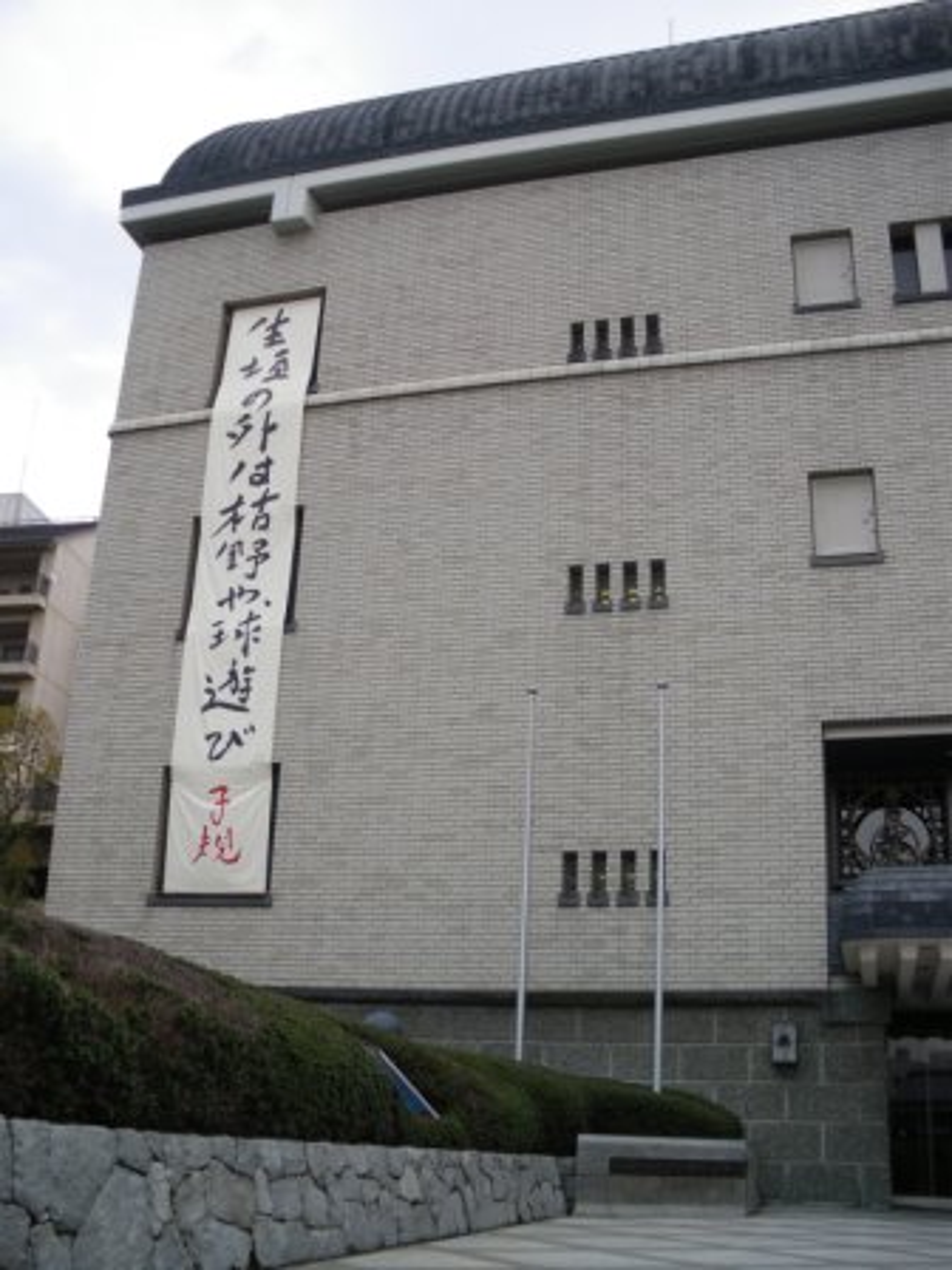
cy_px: 635
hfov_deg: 39.7
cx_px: 476
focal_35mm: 36
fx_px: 1320
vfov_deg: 51.4
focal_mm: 6.3
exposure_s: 1/250
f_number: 3.5
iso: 64
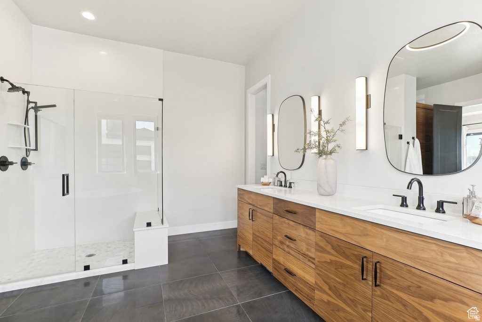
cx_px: 241
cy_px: 161
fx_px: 214
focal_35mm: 16
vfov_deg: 73.8
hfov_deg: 96.7
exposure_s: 1/40
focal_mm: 16
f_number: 9
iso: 400
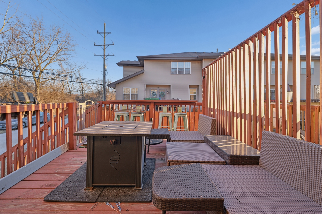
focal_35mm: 14
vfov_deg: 81.2
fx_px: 125
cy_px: 107
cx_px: 161
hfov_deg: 104.3
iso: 100
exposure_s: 1/80
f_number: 4
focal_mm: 14
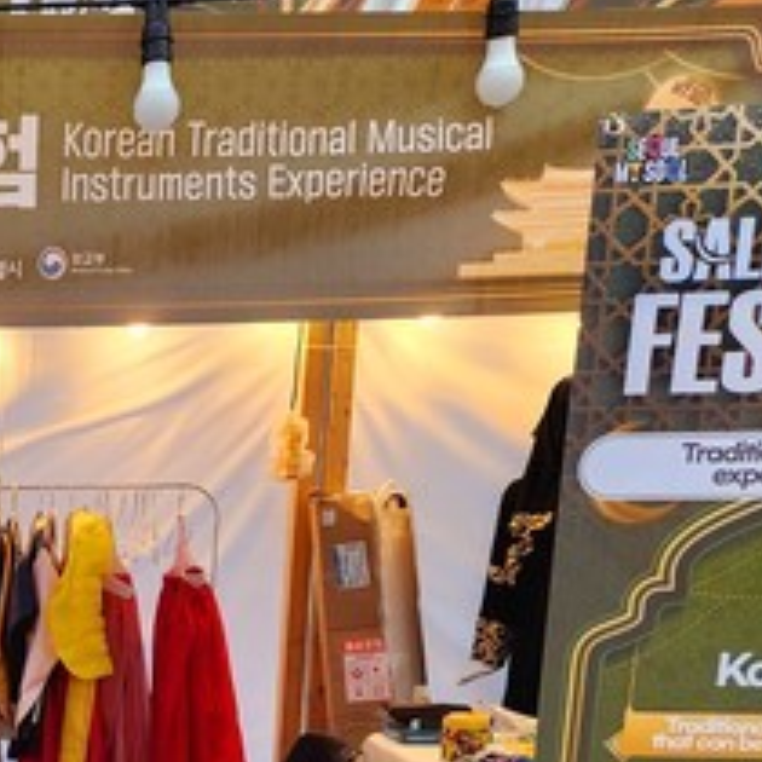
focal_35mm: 58
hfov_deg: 26.8
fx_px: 1444
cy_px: 802
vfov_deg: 27.5
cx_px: -105
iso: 160
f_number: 1.8
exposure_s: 1/120
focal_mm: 5.4
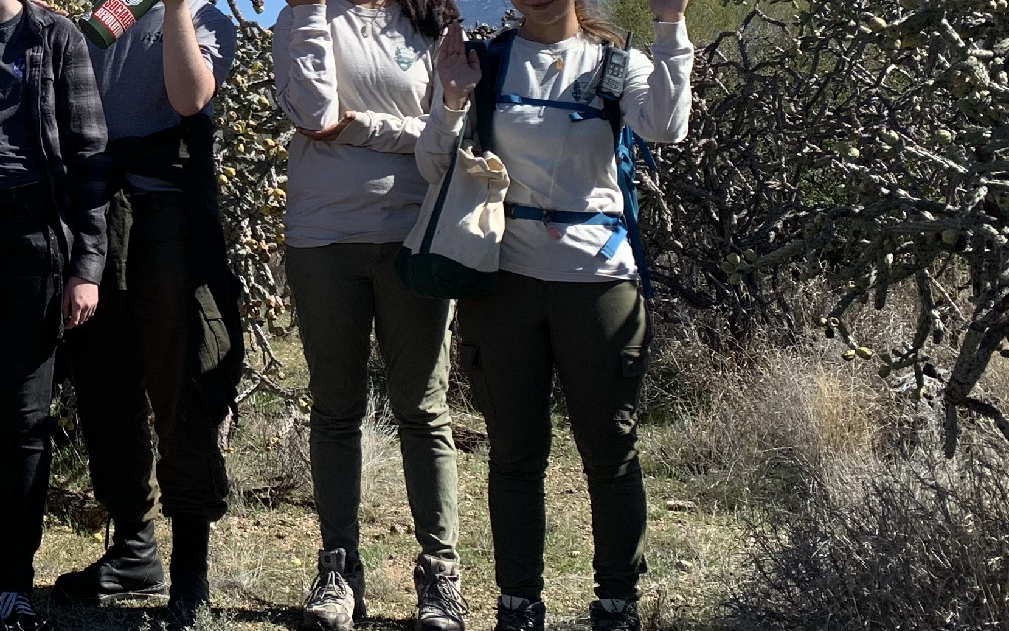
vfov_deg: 18.6
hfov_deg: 27.9
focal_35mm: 67
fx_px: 1842
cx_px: -105
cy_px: -89
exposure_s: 1/2075
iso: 25
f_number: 1.8
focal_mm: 4.25
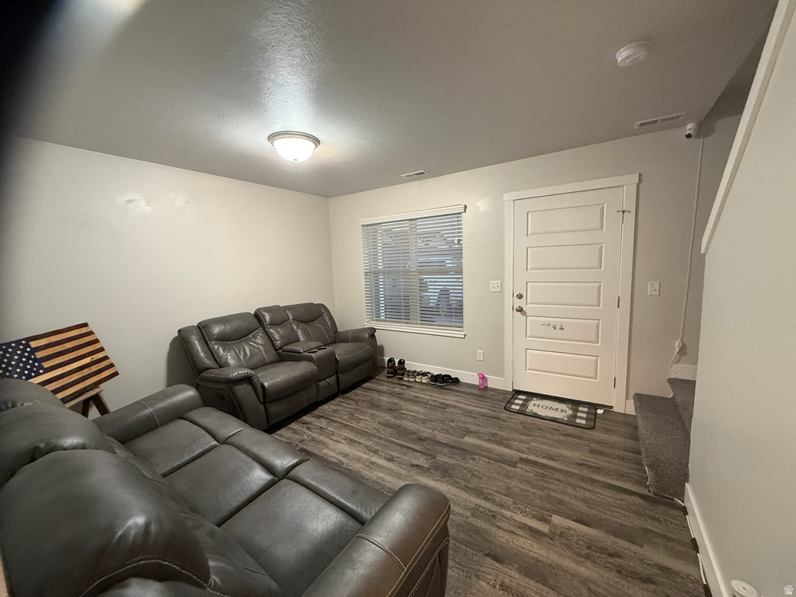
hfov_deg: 102.1
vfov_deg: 85.7
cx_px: 398
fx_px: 322
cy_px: 298
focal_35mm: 14
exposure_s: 1/60
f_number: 2.2
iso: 500
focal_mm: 2.22
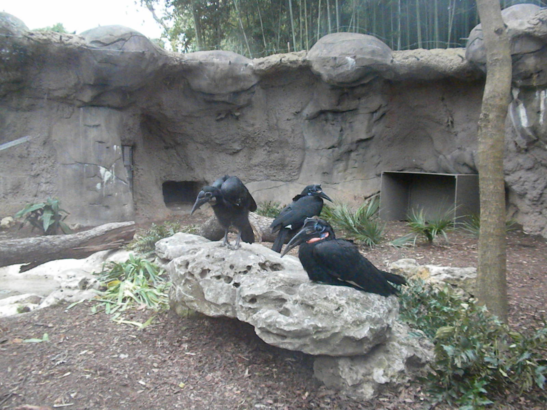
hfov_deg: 50.1
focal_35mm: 37
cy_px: 205
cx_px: 274
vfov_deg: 38.7
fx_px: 585
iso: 1236
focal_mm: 6.6
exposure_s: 1/253
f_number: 3.5
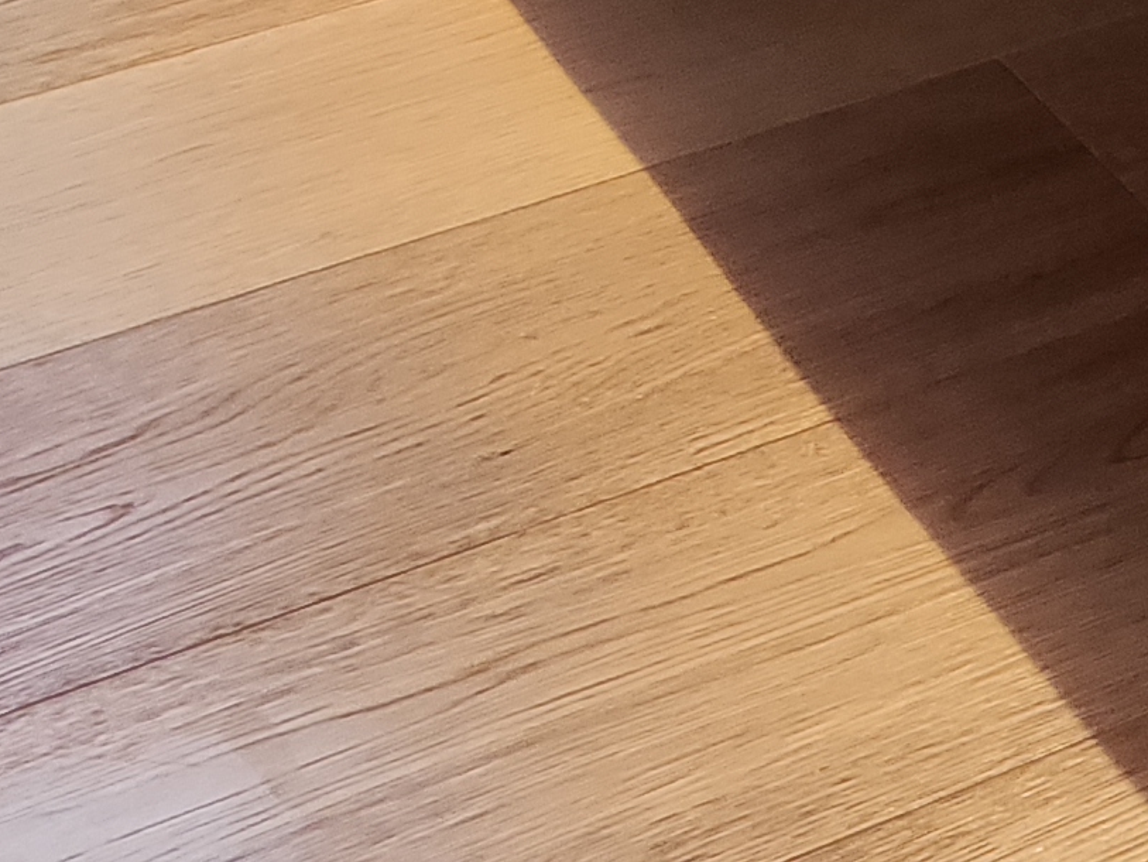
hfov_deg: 12.6
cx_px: 2741
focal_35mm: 123
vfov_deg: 10.7
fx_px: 4080
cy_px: -1023
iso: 274
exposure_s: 1/50
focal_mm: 4.71
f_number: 1.79
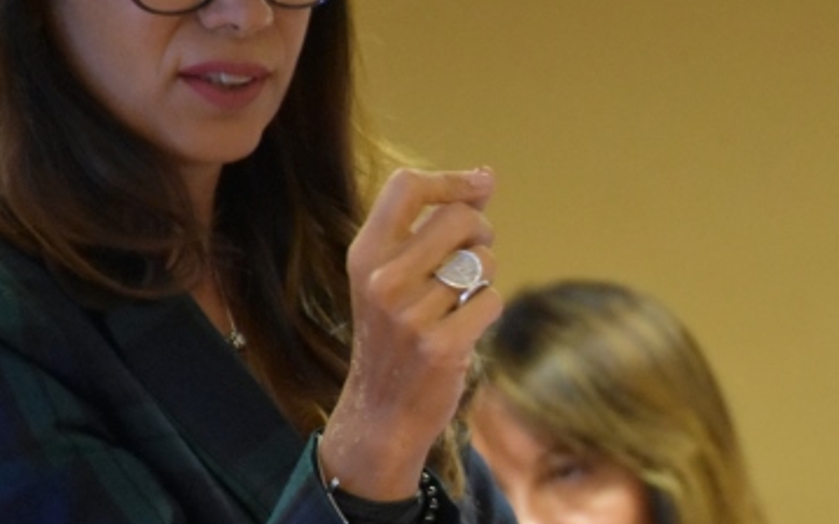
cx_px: 855
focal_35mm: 458
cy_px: 406
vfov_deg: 2.9
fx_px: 10478
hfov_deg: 4.6
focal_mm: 105
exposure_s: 1/60
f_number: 5.6
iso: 4000
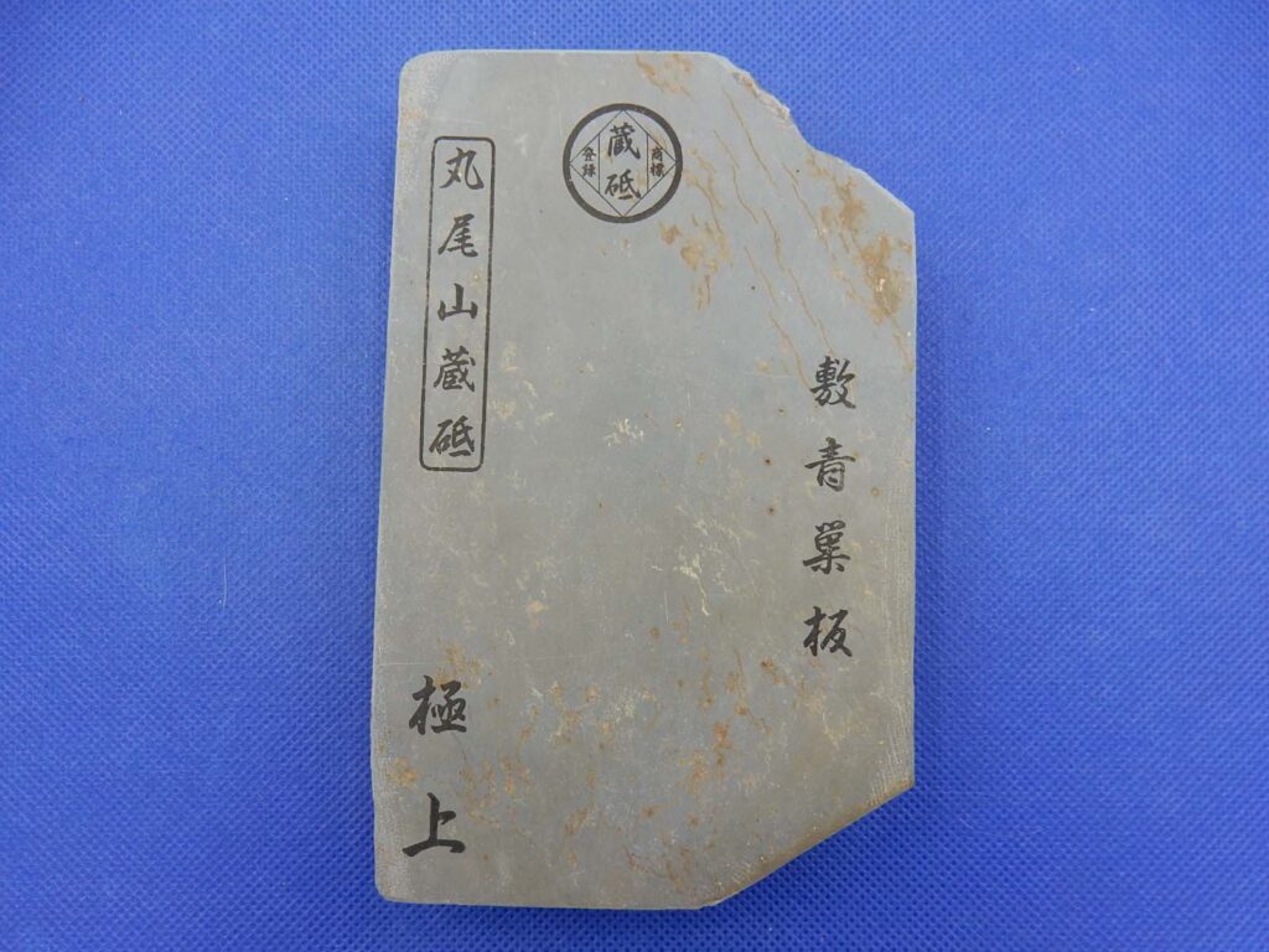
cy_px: 476
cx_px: 634
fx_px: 916
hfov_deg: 69.4
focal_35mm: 25
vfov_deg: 54.9
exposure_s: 1/60
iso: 125
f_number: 3.7
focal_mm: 4.5
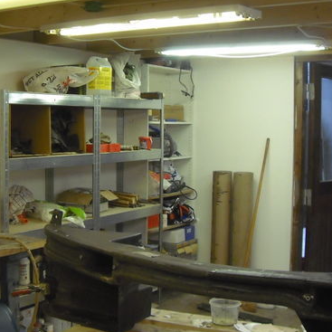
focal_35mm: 57
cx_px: 114
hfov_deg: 29.9
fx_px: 619
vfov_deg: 30.0
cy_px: 156
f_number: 2.7
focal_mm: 6.2
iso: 320
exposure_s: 1/60
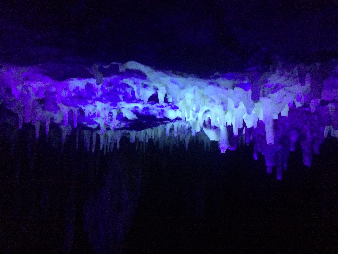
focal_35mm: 29
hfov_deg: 61.7
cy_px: 127
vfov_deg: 48.2
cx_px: 169
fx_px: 283
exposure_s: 1/15
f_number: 2.2
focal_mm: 4.15
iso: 640
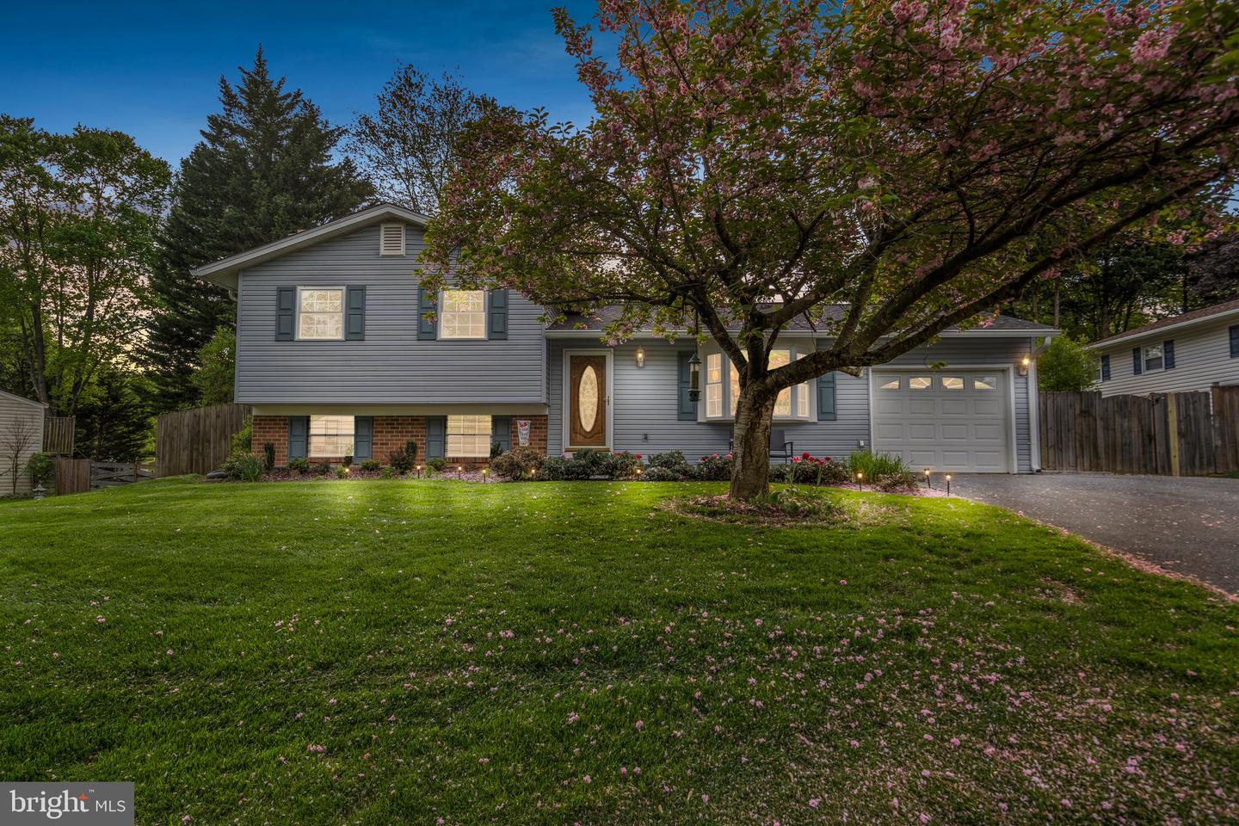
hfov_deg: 84.0
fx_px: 688
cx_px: 620
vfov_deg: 61.9
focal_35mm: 20
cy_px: 413
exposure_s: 1/100
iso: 250
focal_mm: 20
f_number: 8
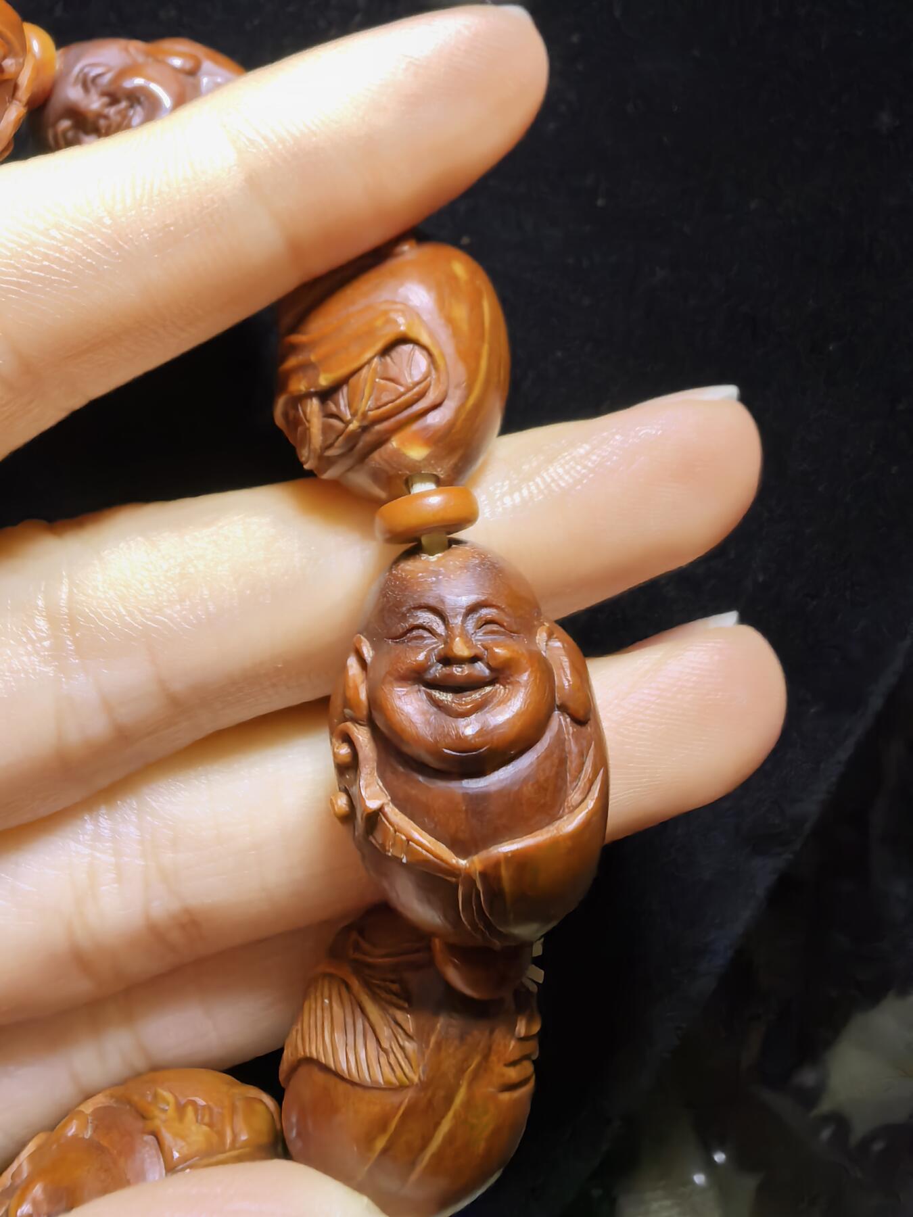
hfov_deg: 51.4
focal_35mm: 27
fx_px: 950
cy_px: 608
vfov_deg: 65.3
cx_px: 456
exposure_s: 1/333
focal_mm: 1.95
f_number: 2.2
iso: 250
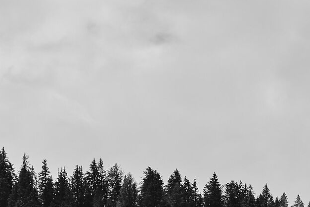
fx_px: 3987
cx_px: 234
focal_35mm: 463
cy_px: 303
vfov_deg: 3.0
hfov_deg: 4.5
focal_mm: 80.4
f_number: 8
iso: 200
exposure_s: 1/300
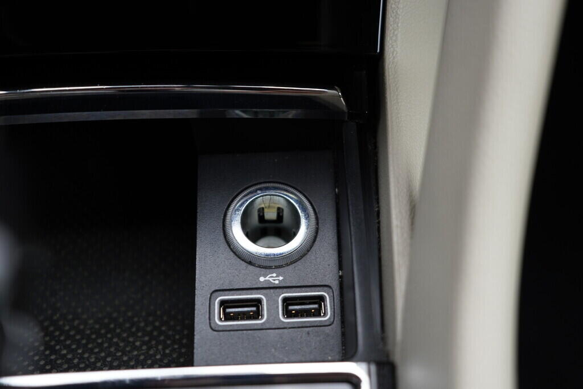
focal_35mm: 36
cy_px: 194
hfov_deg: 53.1
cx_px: 292
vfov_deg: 36.9
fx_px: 583
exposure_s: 1/40
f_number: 2.8
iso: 200
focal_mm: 24
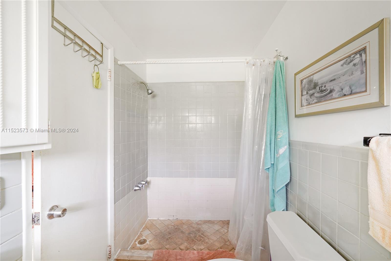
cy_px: 130
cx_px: 196
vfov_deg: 81.2
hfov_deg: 104.3
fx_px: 152
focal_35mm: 14
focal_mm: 14
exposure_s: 3.2
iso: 200
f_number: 9
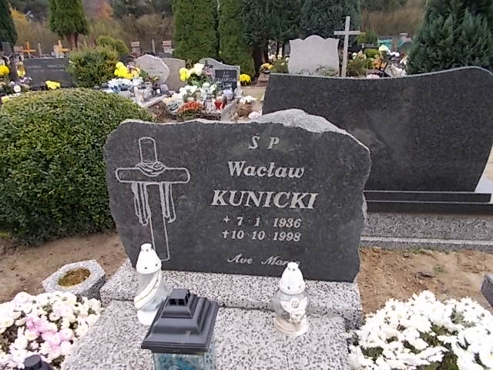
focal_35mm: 26
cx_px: 246
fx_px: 370
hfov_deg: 67.3
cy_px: 185
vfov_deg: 53.1
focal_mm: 4.6
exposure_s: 1/40
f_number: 3.2
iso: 80
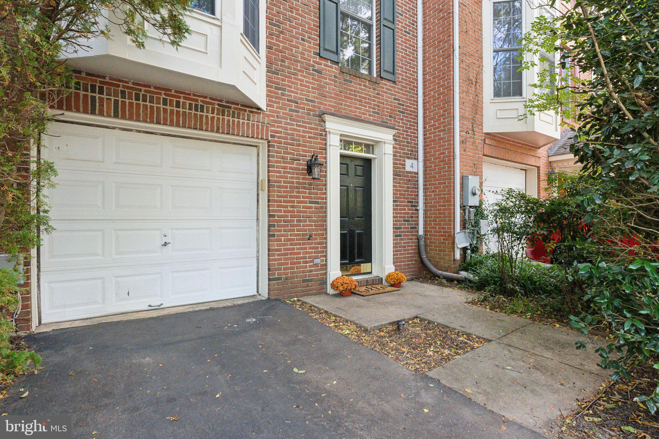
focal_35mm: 18
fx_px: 329
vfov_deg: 67.4
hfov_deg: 90.0
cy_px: 220
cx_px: 330
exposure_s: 1/80
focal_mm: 12.2
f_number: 8
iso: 1600
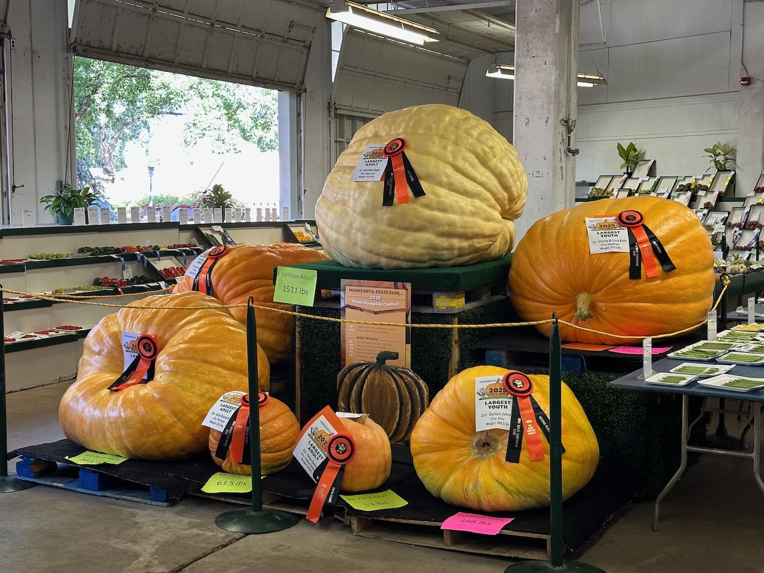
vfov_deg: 30.3
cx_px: 382
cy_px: 286
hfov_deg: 39.7
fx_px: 1059
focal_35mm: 48
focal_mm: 6.86
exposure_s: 1/60
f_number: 1.78
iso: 80
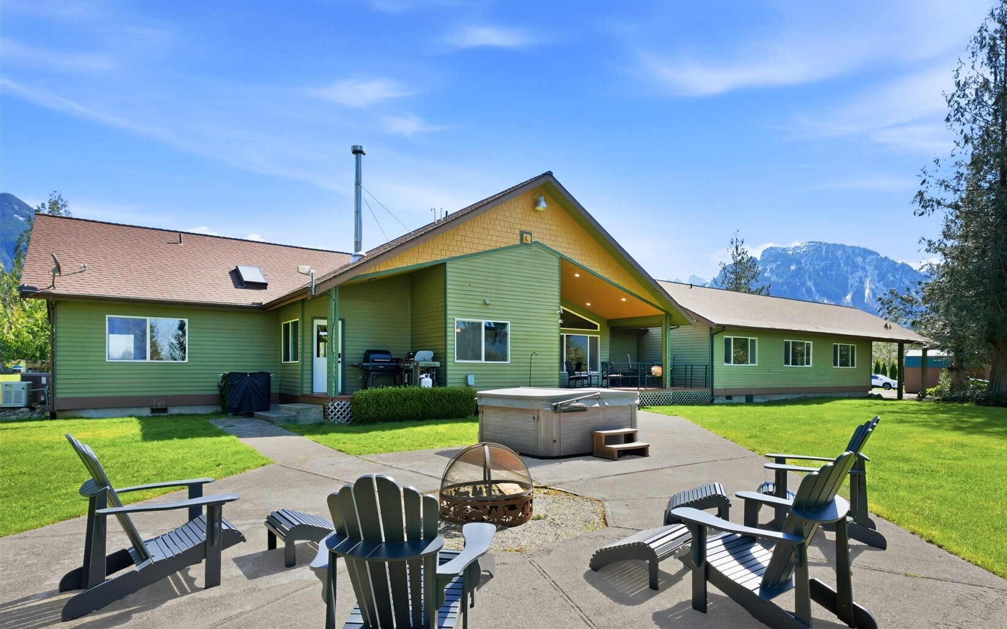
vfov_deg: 59.6
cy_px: 324
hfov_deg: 85.0
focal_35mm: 20
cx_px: 519
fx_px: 549
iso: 100
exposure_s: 1/160
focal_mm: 19
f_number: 10
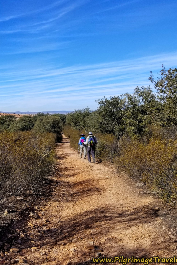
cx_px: 24
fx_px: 273
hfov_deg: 34.3
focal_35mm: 37
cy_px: 132
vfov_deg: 51.9
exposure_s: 1/2456
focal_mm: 4.3
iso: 50
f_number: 1.7
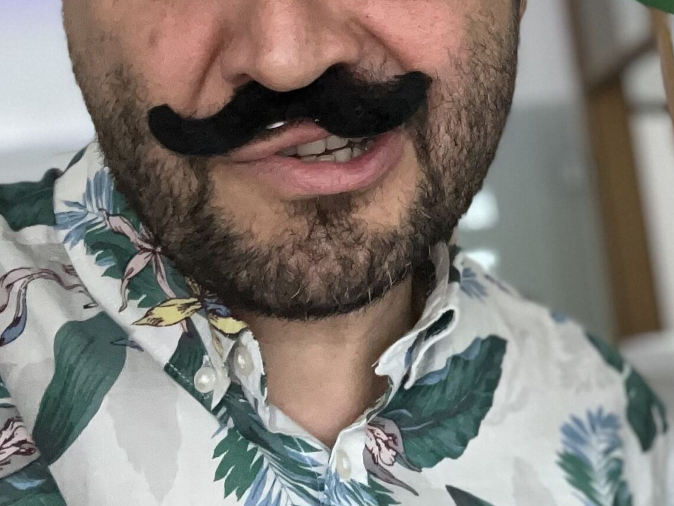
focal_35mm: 67
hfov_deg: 26.8
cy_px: -39
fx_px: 1305
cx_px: 726
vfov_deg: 21.0
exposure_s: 1/42
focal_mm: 2.71
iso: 320
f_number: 2.2
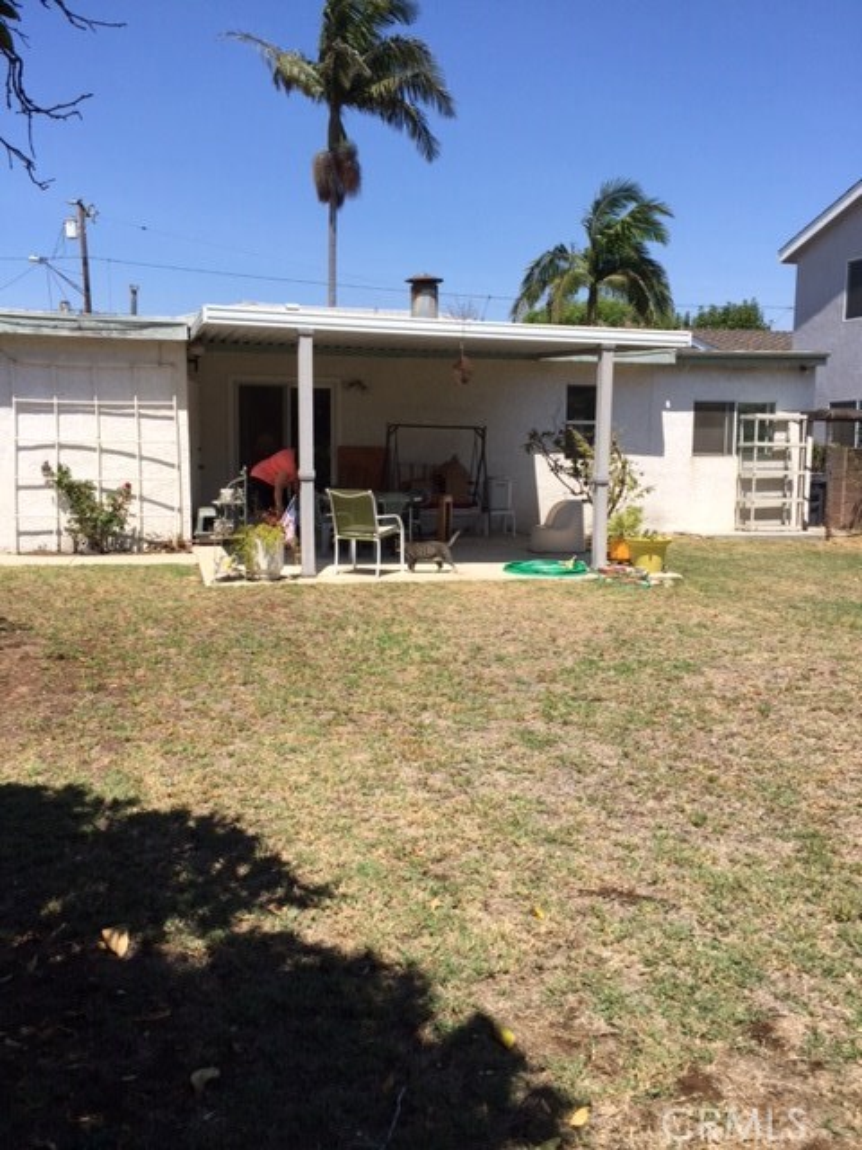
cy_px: 575
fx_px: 963
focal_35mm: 29
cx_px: 431
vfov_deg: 61.7
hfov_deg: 48.2
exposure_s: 1/2083
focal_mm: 4.15
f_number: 2.2
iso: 32
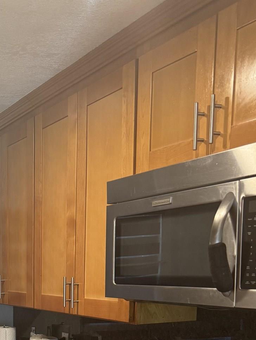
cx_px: -39
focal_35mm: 57
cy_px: 353
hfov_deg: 23.7
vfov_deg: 30.9
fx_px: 562
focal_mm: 6.76
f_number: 1.78
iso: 250
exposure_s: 1/60
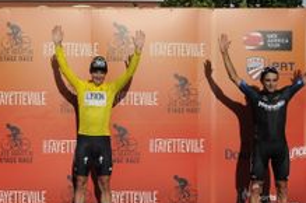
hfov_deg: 27.9
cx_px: 91
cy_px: 116
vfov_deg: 18.8
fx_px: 611
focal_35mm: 72
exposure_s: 1/2000
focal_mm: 35
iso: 200
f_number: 6.3
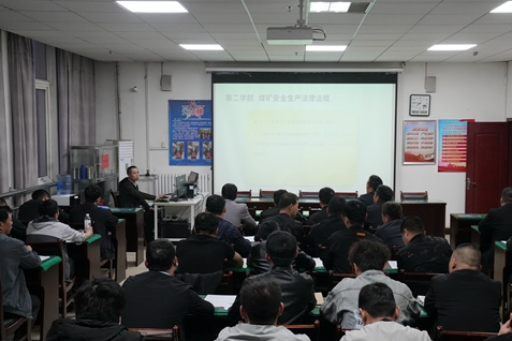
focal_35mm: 44
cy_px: 177
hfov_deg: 44.4
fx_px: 626
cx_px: 284
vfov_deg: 30.5
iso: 3200
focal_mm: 35
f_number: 7.1
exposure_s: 1/80
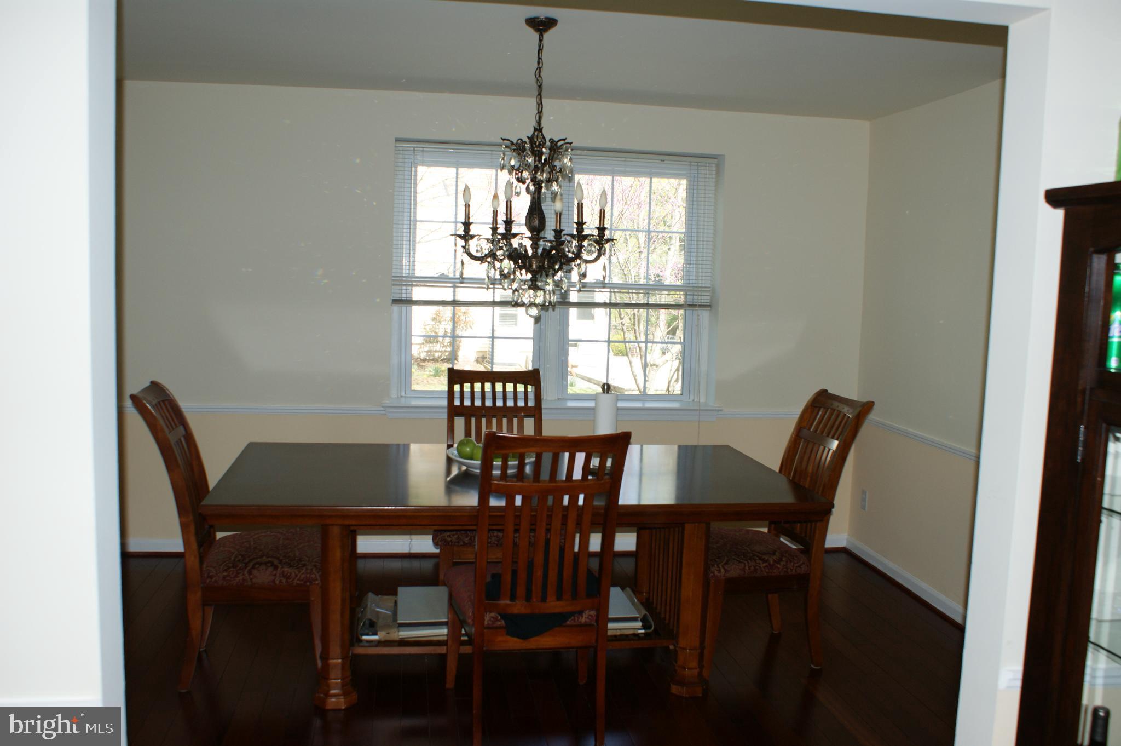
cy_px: 373
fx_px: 933
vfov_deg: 43.5
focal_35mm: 30
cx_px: 560
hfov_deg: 62.0
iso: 200
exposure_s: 1/80
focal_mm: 20
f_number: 5.6
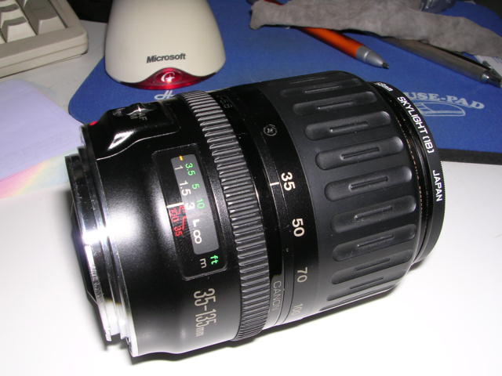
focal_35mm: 38
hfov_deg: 49.0
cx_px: 251
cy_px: 188
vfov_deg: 37.7
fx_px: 551
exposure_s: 1/60.1
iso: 100
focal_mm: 5.8
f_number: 5.6
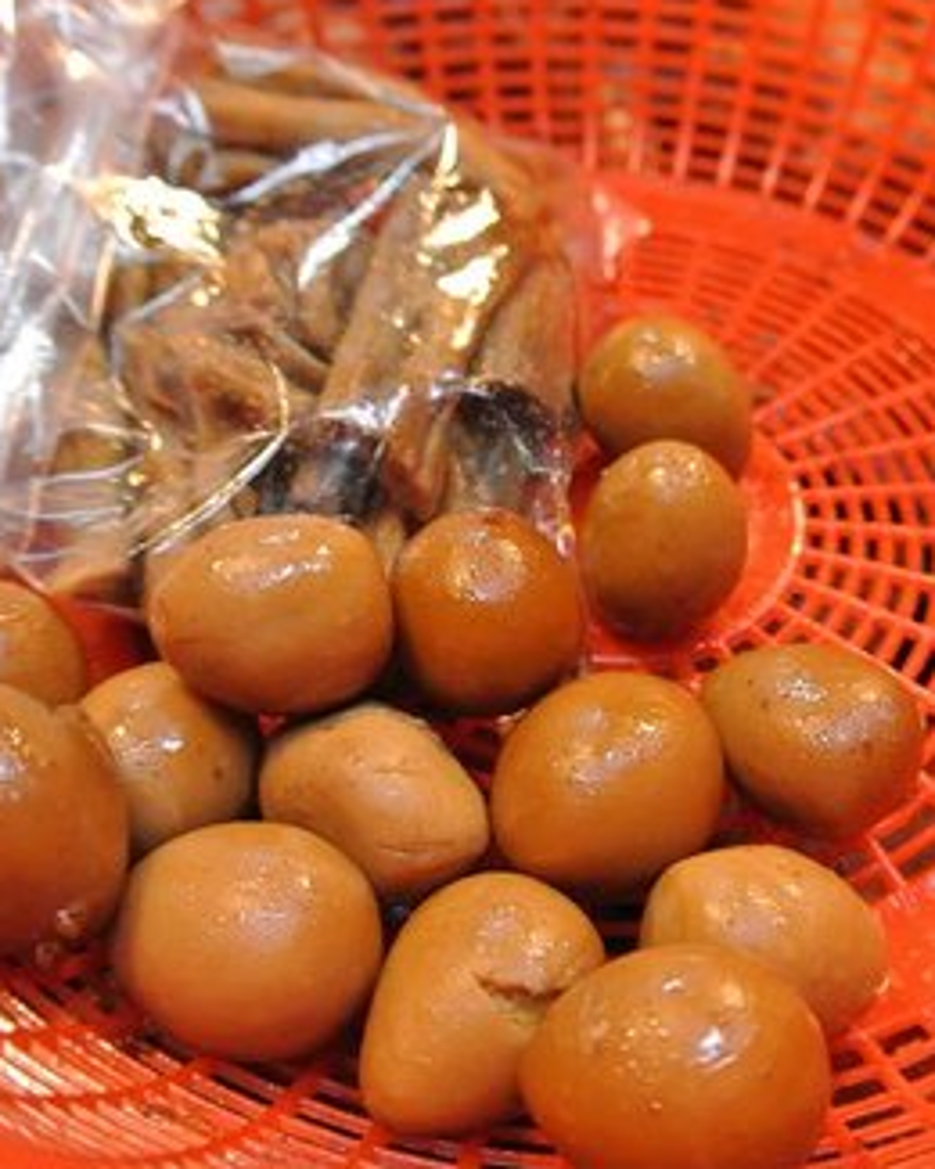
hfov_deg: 37.7
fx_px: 1349
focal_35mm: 39
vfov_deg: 46.8
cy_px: 590
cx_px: 640
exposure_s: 1/125
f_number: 3.5
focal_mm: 10
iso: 900
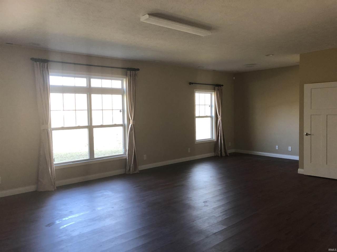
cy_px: 126
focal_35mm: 28
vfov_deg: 49.7
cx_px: 168
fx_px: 273
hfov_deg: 63.4
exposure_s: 1/30
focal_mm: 4
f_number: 1.8
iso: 40
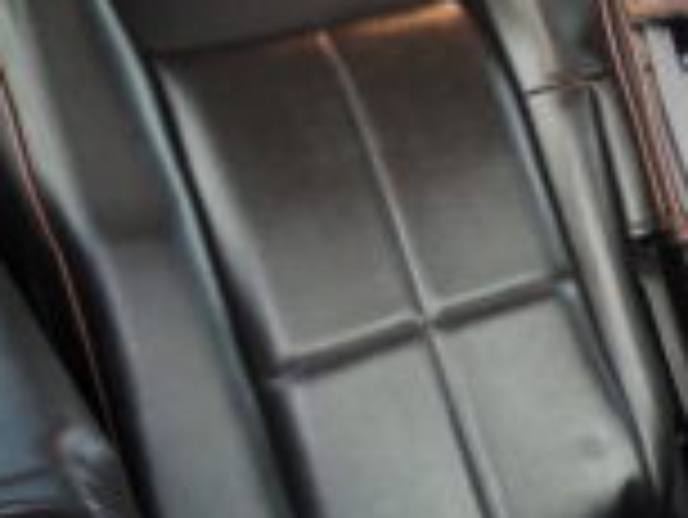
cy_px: 108
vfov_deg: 16.7
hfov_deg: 20.2
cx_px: 913
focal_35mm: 88
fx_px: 1750
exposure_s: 1/15
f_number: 2
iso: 400
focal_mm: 6
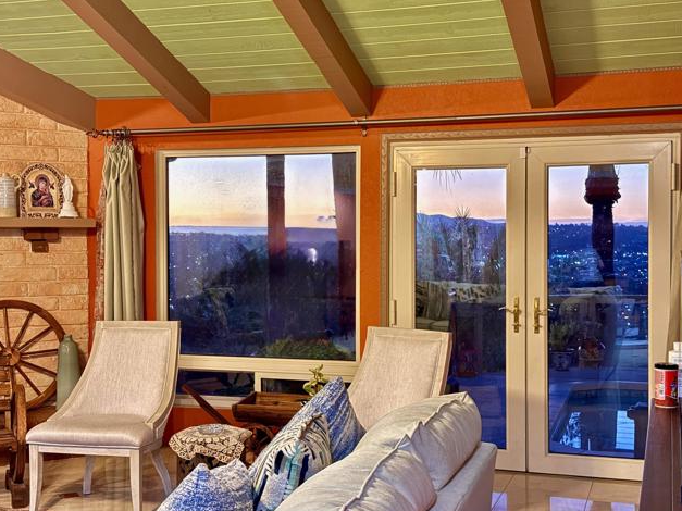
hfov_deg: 38.9
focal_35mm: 49
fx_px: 965
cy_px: 259
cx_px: 343
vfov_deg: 29.7
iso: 640
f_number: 1.78
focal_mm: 6.76
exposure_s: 1/30
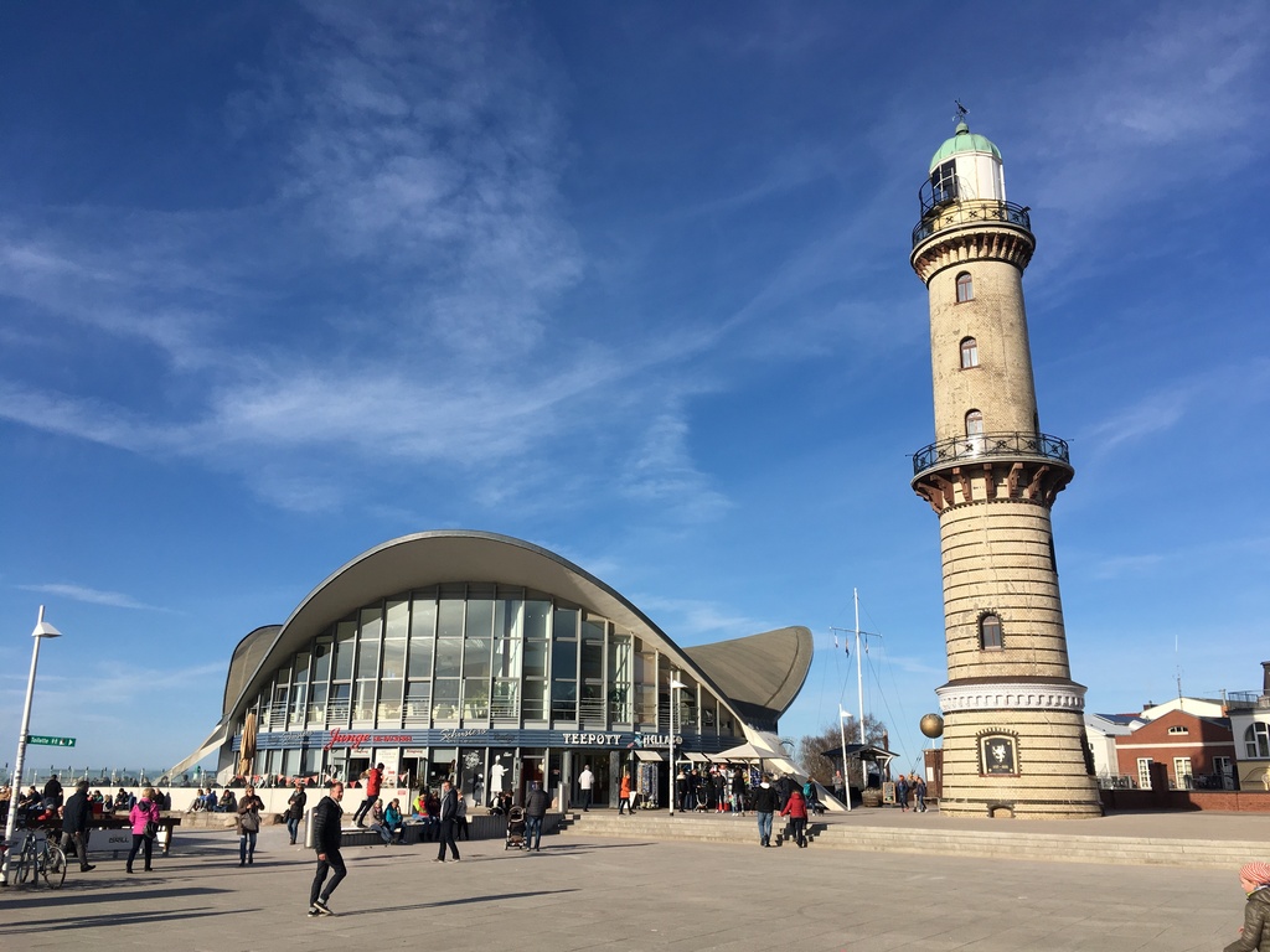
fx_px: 1064
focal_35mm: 29
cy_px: 476
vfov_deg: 48.2
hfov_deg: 61.7
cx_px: 635
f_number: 2.2
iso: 25
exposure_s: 1/2079
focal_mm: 4.15
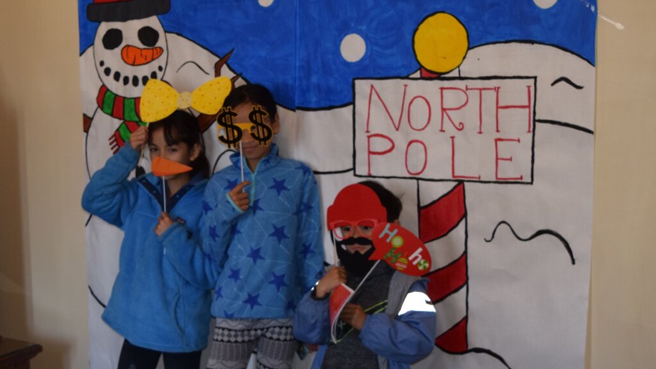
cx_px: 329
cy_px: 181
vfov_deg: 31.2
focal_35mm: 38
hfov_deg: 52.8
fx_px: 661
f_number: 4
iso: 800
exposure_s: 1/60
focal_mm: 24
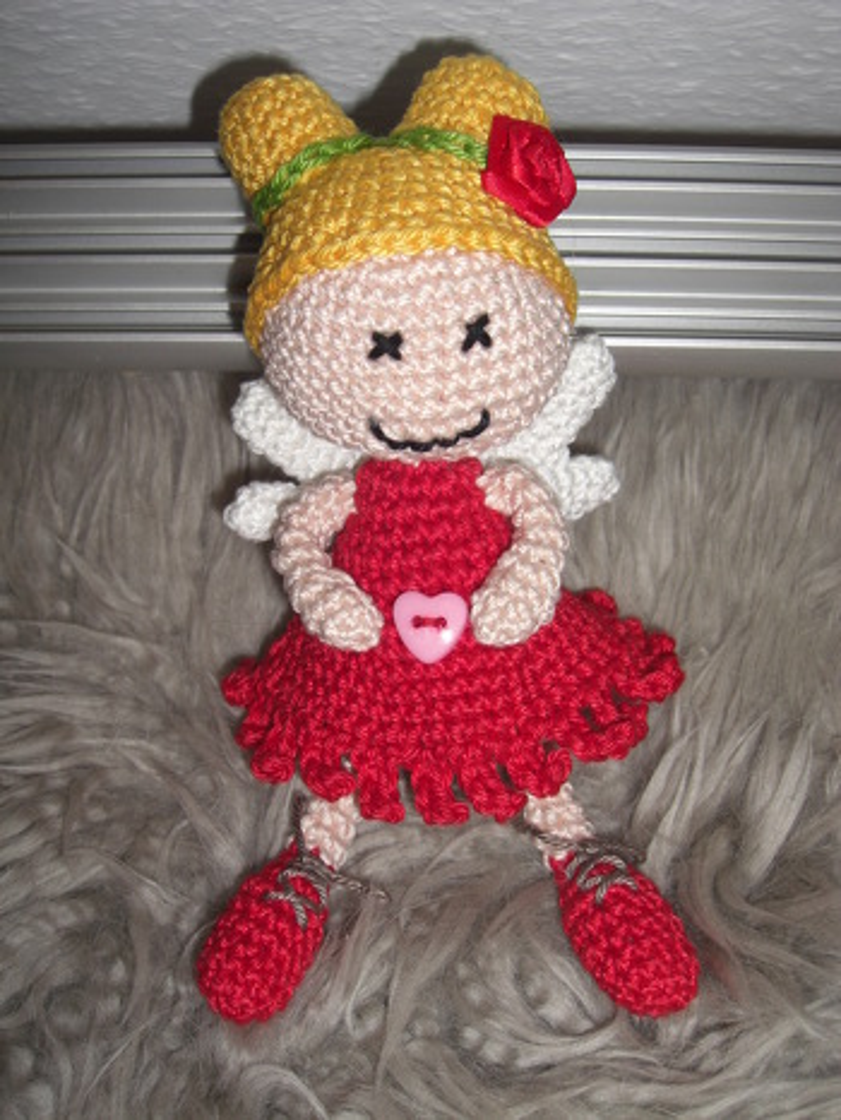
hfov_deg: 37.8
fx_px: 1230
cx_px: 420
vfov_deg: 49.0
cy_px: 560
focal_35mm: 38
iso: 80
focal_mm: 7.9
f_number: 4
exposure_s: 1/60
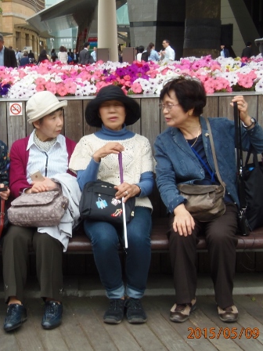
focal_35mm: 70
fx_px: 709
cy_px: 185
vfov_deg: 27.8
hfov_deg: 20.7
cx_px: 39
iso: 64
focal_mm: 9.1
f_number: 3.8
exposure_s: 1/30
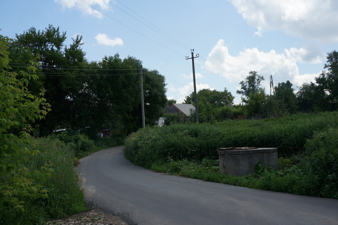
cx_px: 169
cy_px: 112
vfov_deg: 32.9
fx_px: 380
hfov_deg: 48.0
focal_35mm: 40
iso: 100
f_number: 9
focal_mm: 27
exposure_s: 1/200
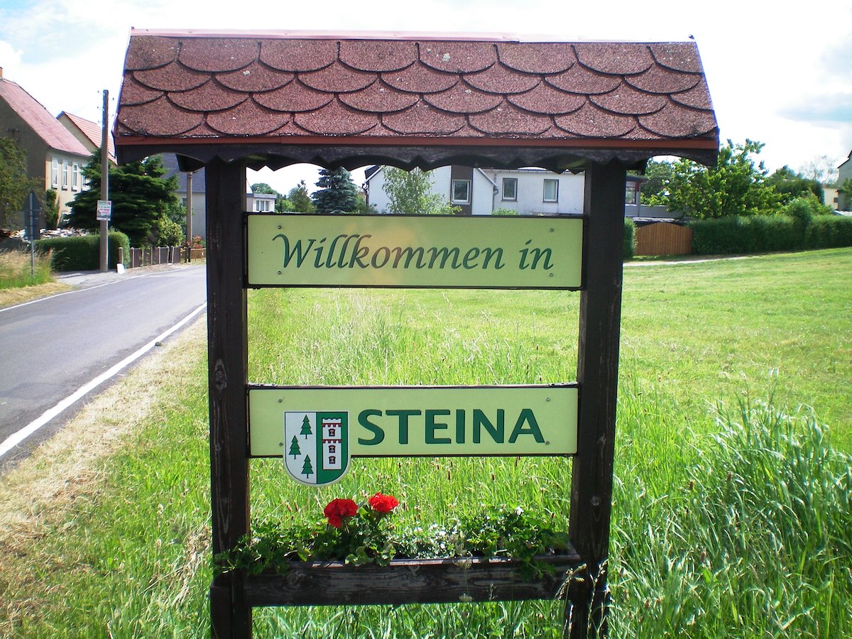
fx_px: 935
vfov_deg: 37.7
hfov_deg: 49.0
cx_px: 426
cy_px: 320
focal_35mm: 38
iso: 64
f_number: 4.6
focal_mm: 6.3
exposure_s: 1/320
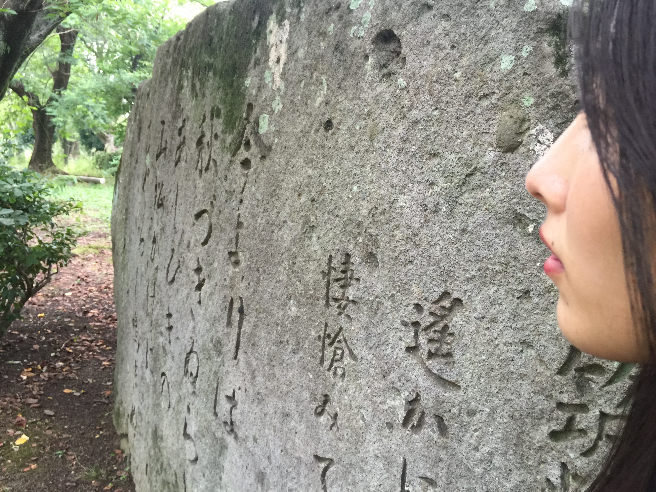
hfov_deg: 61.7
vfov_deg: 48.2
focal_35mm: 29
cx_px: 328
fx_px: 550
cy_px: 246
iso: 50
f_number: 2.2
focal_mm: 4.15
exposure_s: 1/30
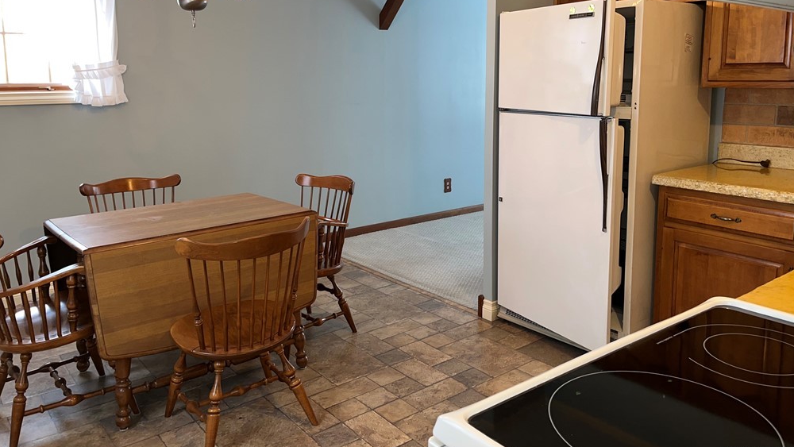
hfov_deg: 66.1
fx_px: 611
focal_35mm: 29
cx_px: 392
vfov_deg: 39.9
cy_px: 167
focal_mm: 5.1
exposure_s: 1/30
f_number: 1.6
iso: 50
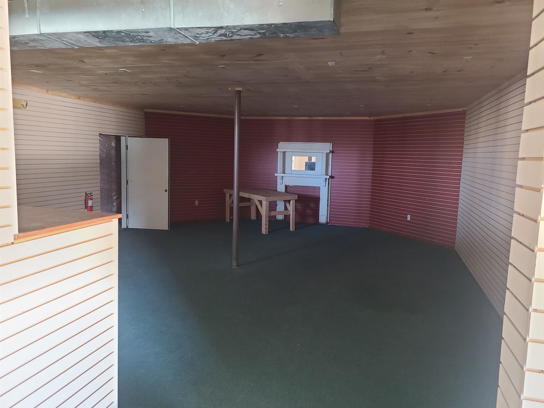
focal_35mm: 26
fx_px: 409
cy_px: 204
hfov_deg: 67.3
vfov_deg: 53.1
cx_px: 272
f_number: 1.8
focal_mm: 5.4
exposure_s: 1/50
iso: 800
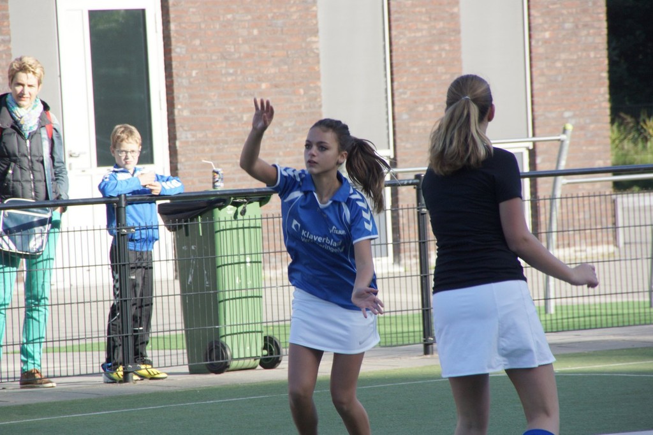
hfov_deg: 5.5
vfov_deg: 3.7
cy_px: 218
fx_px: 6800
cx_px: 326
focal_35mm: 375
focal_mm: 250
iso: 400
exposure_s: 1/250
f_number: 11
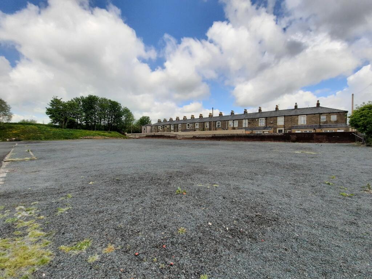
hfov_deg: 106.2
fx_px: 140
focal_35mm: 13
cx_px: 186
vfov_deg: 89.9
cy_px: 140
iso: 40
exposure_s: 1/1592
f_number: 2.2
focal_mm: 1.74
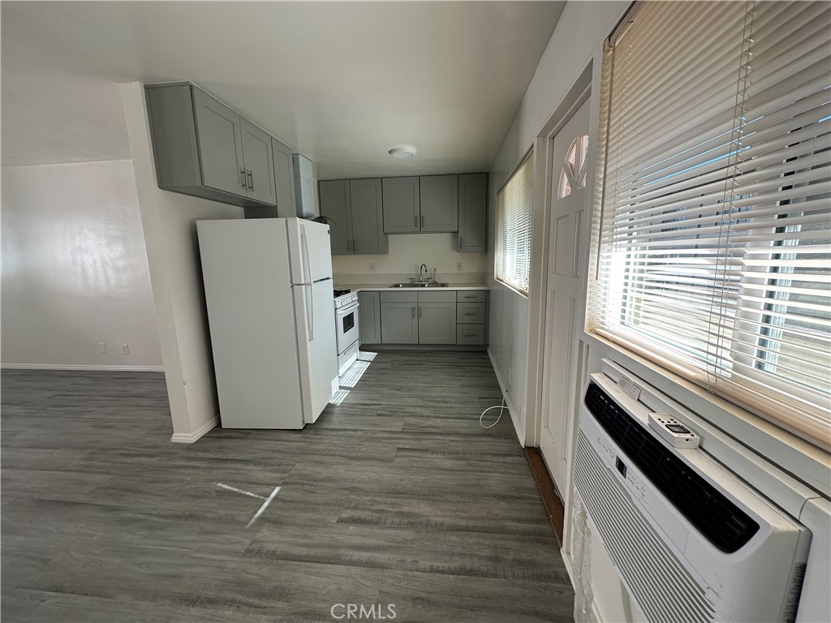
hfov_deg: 102.1
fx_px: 336
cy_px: 312
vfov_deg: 85.7
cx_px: 416
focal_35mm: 14
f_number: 2.2
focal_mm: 2.22
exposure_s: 1/111
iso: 40
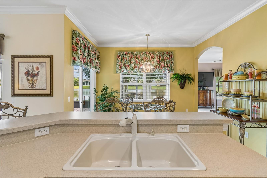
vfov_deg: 70.4
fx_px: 126
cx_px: 134
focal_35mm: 17
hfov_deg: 93.3
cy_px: 89
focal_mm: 11.5
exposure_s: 1/15
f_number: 7.1
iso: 100
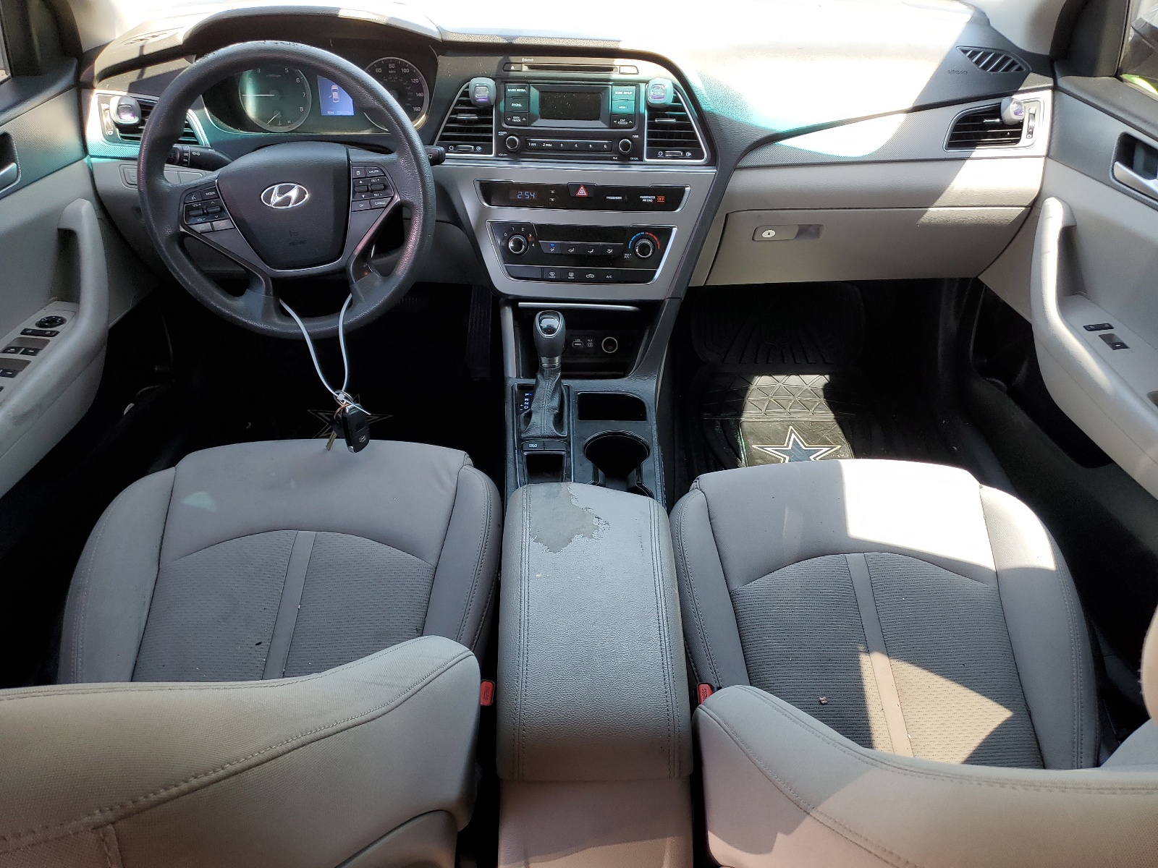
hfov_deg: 67.3
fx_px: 870
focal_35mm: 26
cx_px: 579
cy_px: 434
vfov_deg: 53.1
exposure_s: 1/120
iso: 54
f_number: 1.5
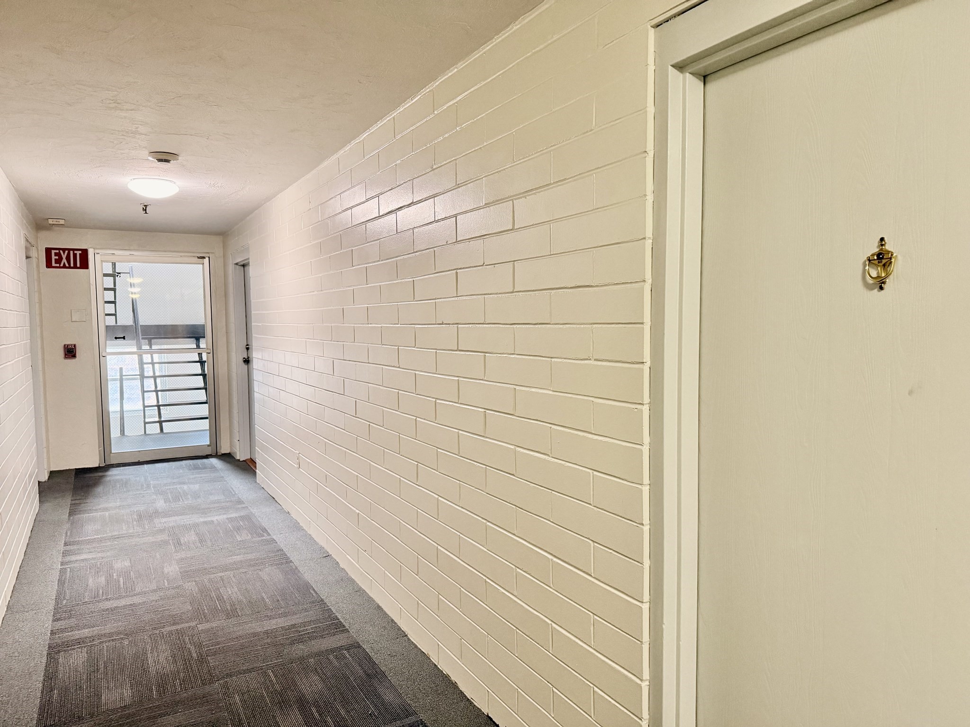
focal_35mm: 24
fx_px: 673
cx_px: 485
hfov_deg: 71.6
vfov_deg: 56.8
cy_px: 364
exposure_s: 1/60
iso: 400
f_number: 1.78
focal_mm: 6.76
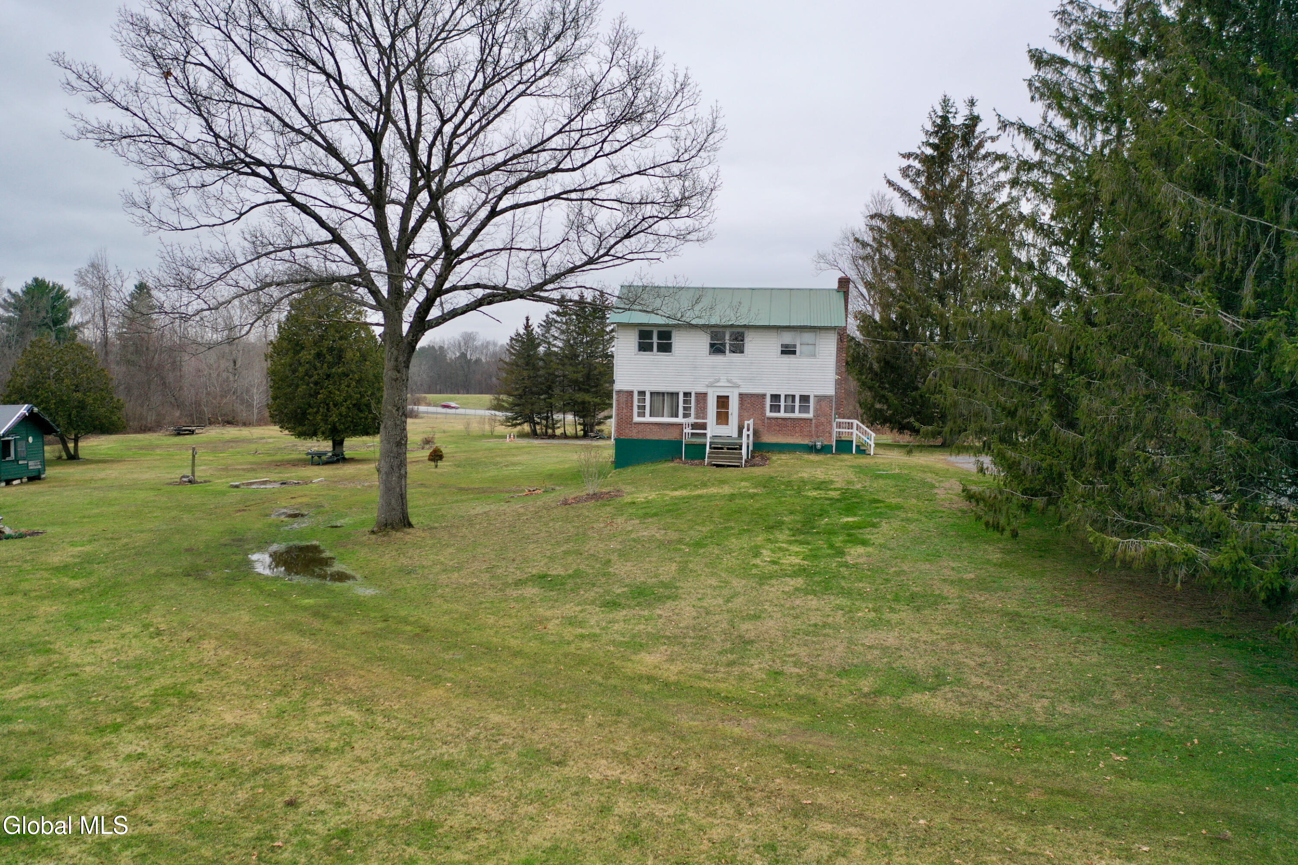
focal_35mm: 28
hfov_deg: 65.5
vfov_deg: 46.4
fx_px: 1009
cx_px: 649
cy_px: 432
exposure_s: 1/30
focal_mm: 10.26
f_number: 2.8
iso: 160
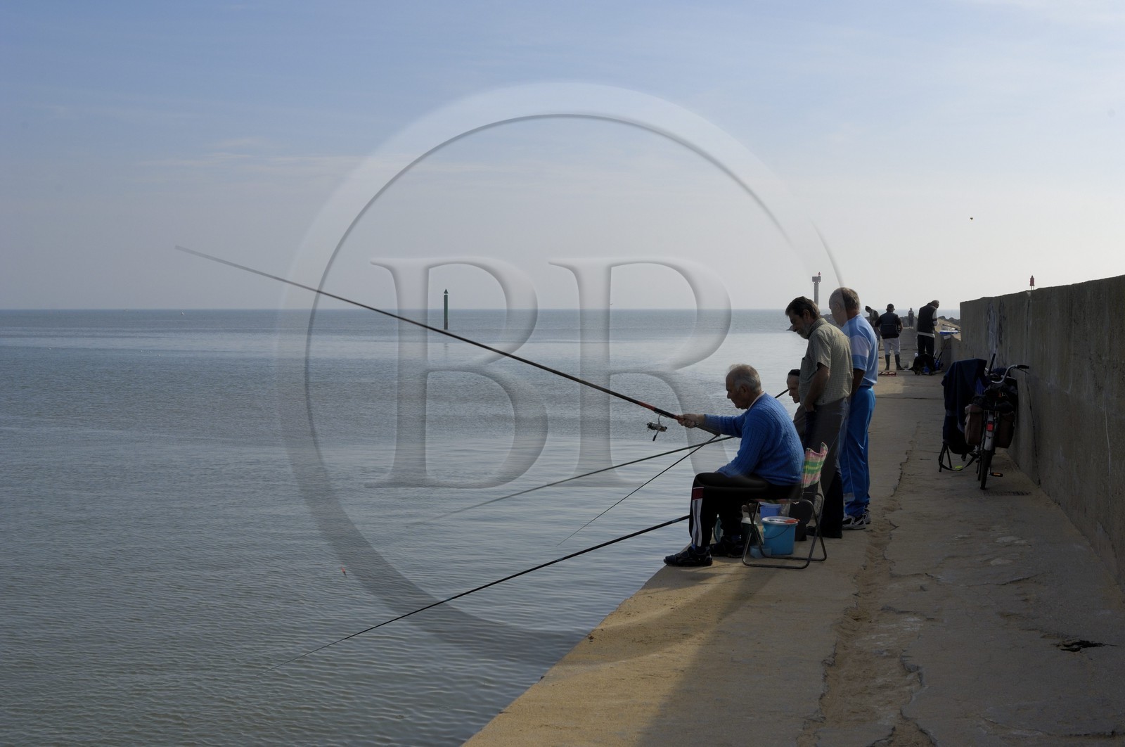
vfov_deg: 25.7
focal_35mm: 52
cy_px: 374
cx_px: 562
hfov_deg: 37.9
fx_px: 1638
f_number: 12
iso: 100
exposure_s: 1/160
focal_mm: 35
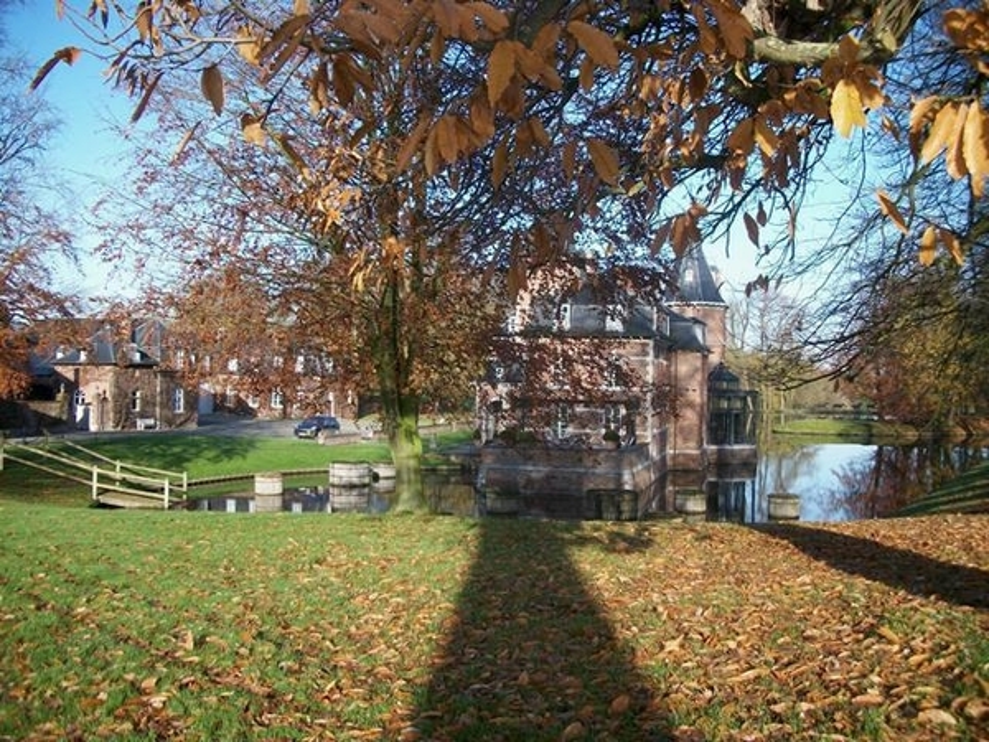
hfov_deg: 56.8
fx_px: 914
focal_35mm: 32
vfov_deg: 44.2
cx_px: 494
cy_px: 371
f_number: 2.9
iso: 80
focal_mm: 5.7
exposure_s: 1/500
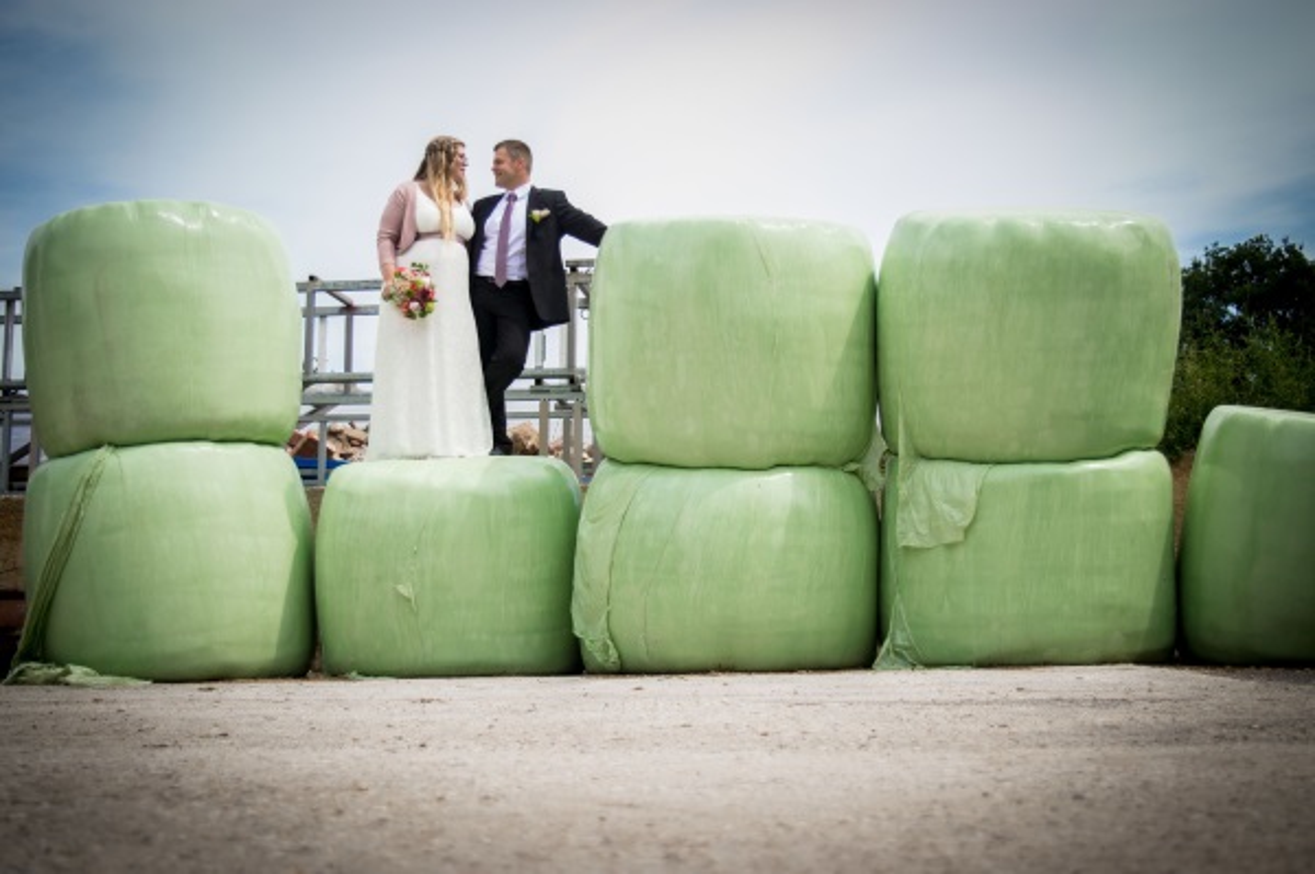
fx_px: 1642
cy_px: 437
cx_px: 658
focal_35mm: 45
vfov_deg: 29.8
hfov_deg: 43.6
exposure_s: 1/640
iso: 200
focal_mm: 30
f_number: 4.2
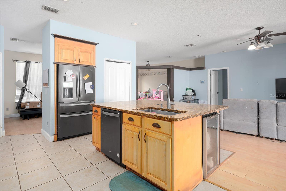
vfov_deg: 67.4
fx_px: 143
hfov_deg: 90.0
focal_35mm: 18
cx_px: 143
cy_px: 96
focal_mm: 12
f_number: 7.1
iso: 400
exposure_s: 1/60
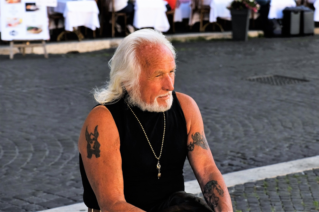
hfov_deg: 27.3
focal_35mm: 74
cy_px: 106
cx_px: 160
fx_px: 656
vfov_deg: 18.4
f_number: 4.7
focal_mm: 49.4
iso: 100
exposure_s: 1/125
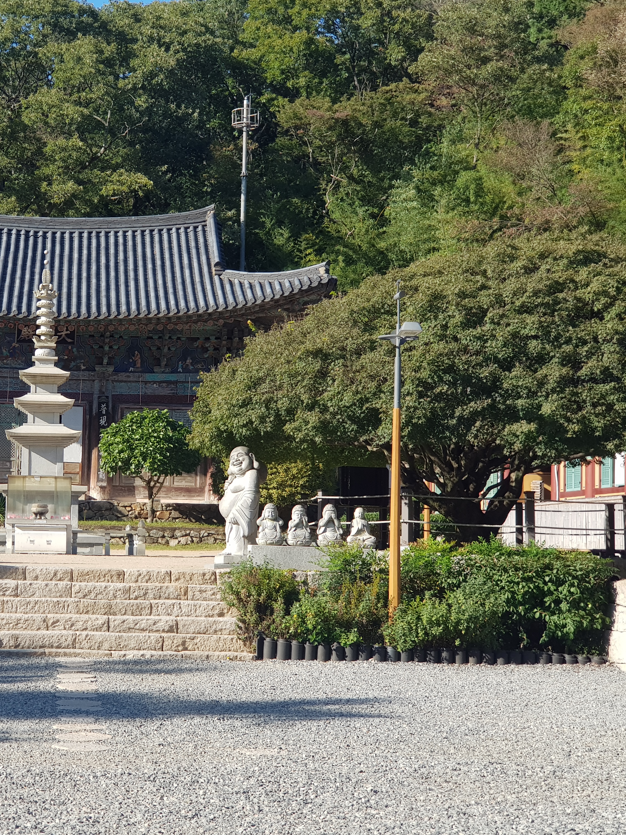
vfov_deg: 27.8
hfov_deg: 20.7
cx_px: 118
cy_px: 416
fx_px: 1688
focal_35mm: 70
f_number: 2.4
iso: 25
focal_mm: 6
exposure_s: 1/375
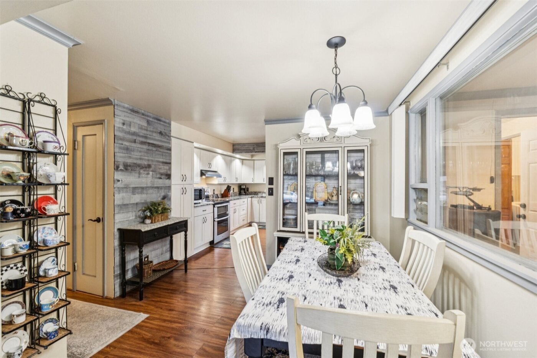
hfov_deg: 100.4
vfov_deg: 77.3
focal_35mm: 15
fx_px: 224
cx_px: 268
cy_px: 179
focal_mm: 10
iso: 250
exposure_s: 1/2
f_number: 9
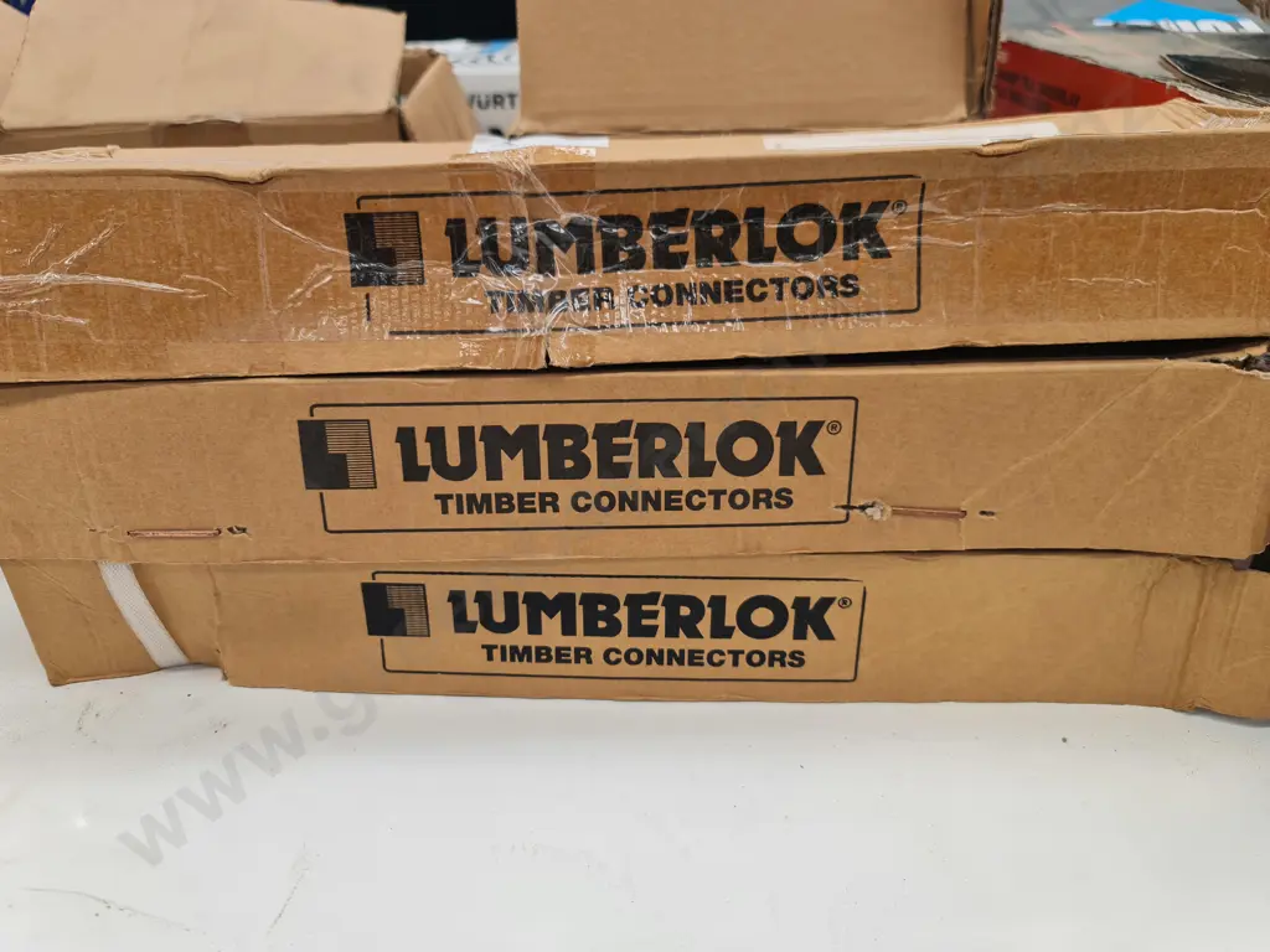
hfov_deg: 69.4
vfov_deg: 54.9
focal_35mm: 25
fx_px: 917
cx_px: 635
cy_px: 476
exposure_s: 1/106
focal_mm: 7
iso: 50
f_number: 1.8
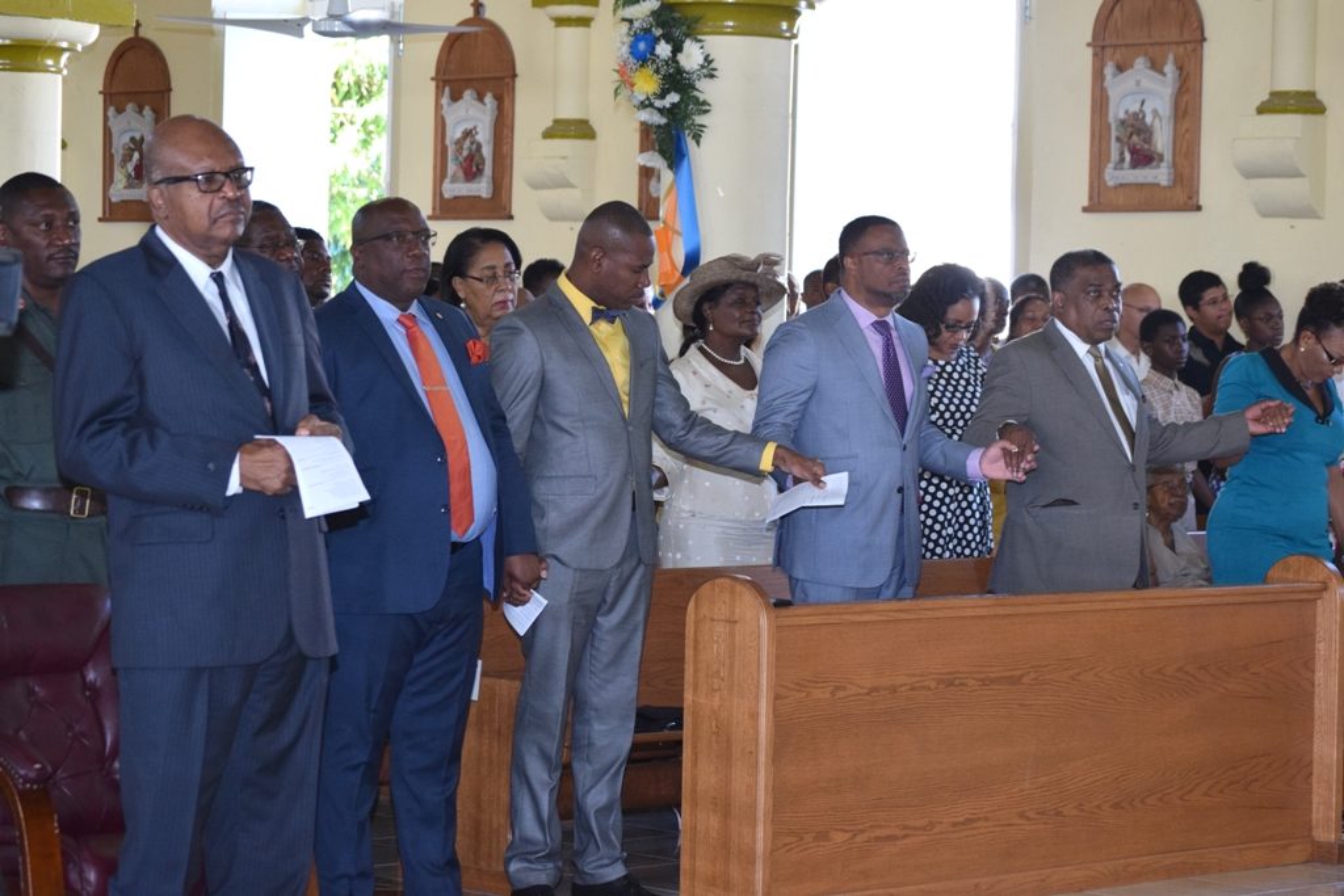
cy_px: 448
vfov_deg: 13.8
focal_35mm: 99
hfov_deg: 20.6
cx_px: 672
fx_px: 3696
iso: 1600
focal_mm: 66
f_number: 6.3
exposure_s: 1/160
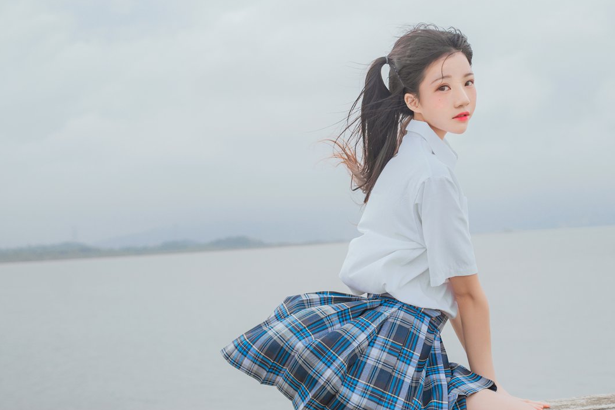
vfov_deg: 20.9
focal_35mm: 65
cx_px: 403
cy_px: 207
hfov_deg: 30.7
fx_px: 1111
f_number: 3.5
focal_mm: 38
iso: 160
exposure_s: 1/500
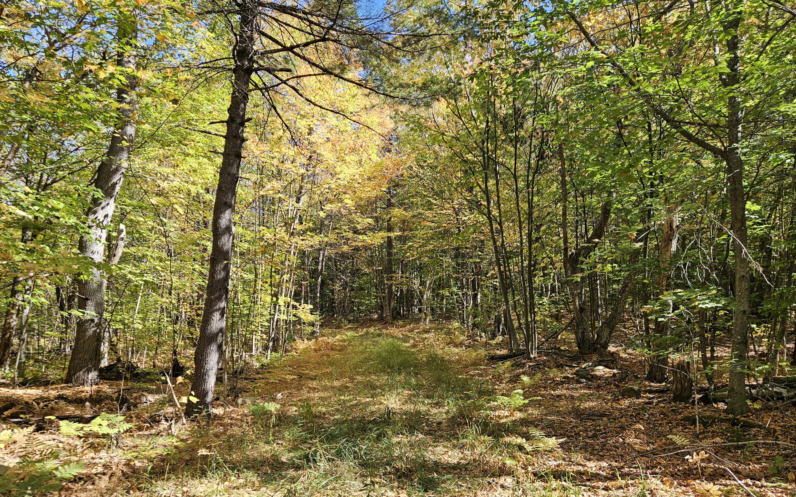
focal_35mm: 26
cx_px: 386
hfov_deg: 70.4
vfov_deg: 47.4
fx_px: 564
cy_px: 295
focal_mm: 5.4
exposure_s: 1/399
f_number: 1.8
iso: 50
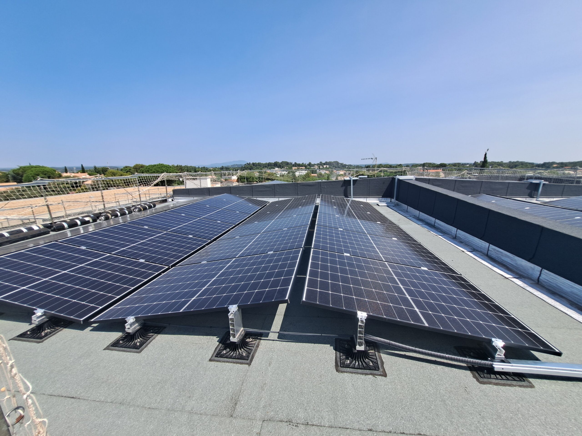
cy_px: 218
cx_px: 291
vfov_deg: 89.9
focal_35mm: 13
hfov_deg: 106.2
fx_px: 219
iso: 50
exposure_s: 1/822
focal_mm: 1.74
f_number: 2.2
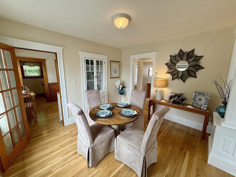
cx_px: 118
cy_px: 88
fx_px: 95
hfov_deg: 102.1
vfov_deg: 85.7
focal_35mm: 14
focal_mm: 2.22
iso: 125
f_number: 2.2
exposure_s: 1/120
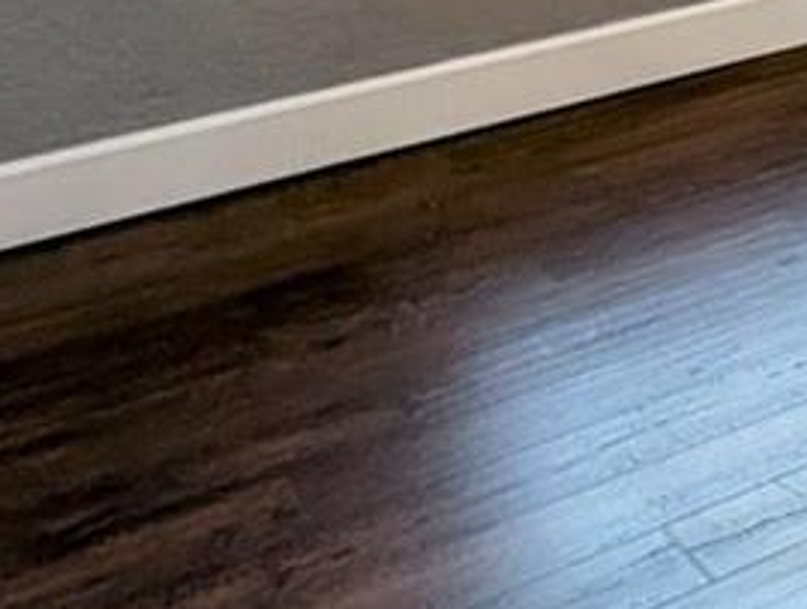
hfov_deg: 17.5
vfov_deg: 19.4
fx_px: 1659
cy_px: -153
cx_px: 1689
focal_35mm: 71
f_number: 1.7
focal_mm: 2.02
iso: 69
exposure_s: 1/60
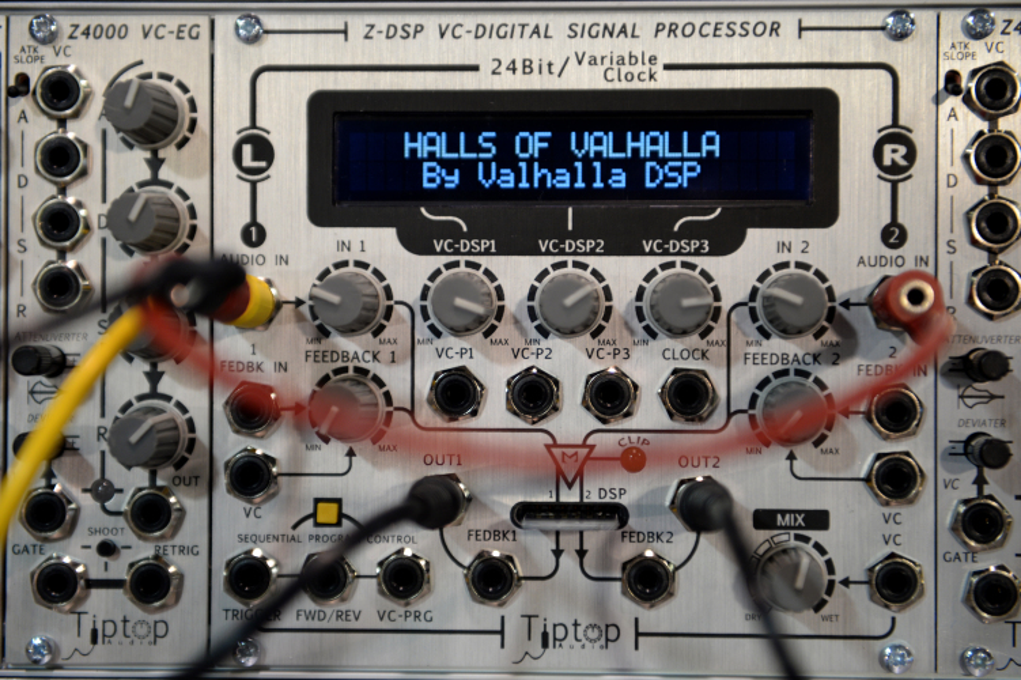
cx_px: 510
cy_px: 340
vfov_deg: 19.4
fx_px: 1984
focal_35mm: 70
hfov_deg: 28.9
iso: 800
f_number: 2.8
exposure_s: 1/250
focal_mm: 70
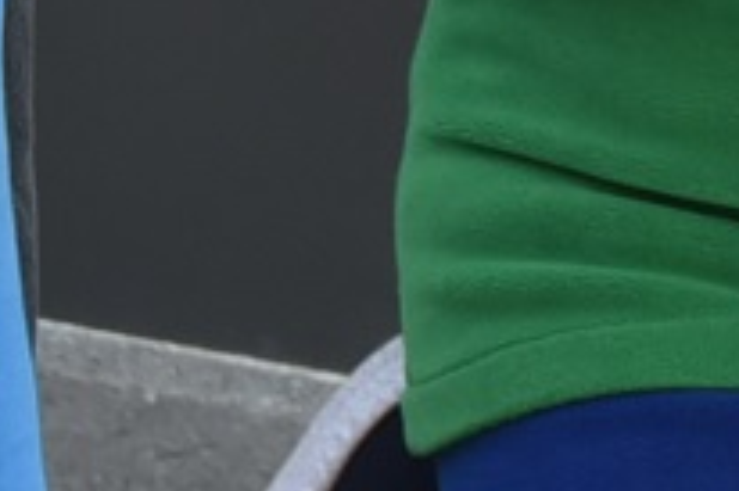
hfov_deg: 8.0
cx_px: 836
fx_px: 5230
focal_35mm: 255
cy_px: -1095
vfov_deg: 5.0
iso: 640
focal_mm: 35
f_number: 6.3
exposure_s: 1/320
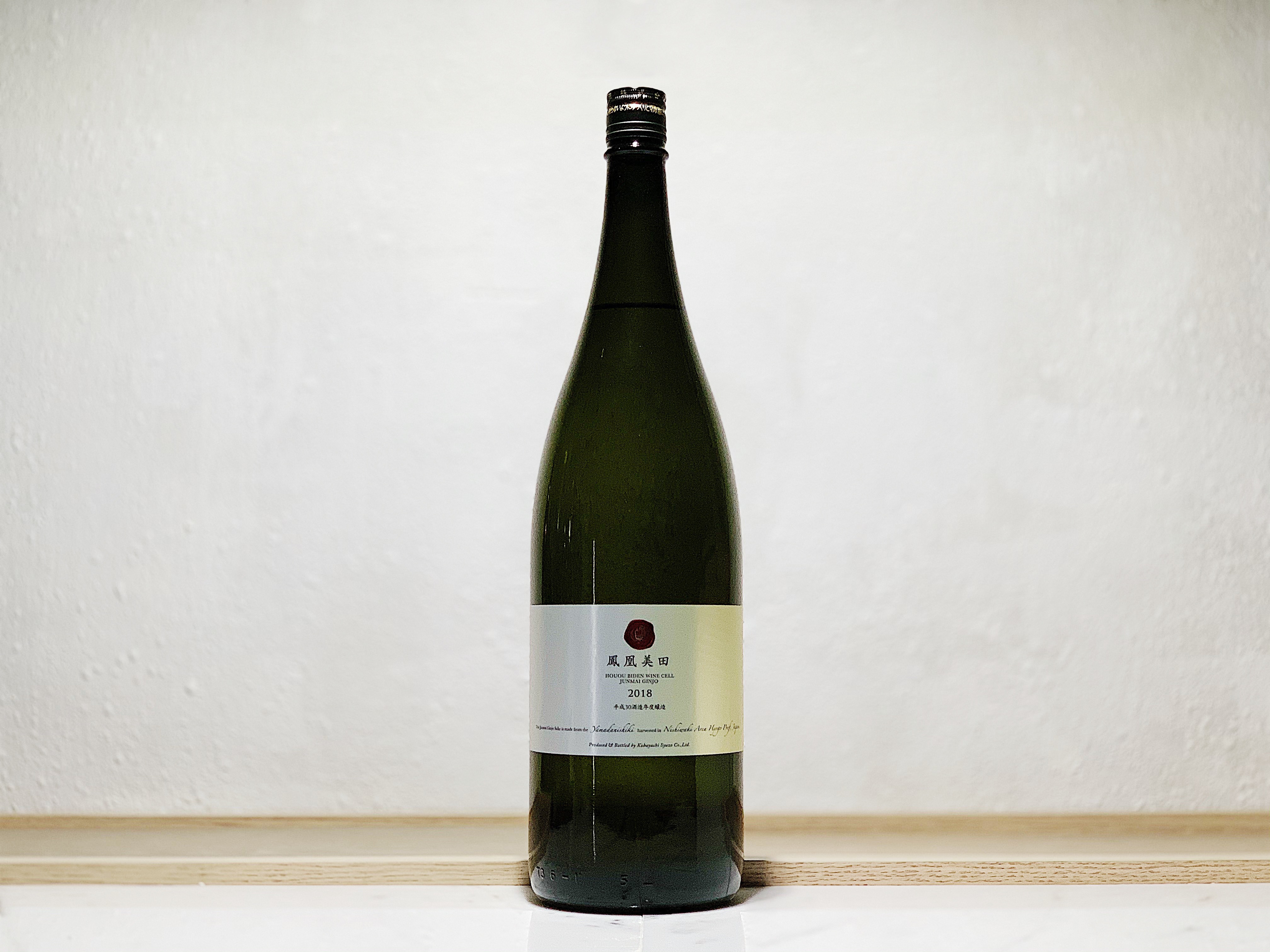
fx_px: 1908
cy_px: 476
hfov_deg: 36.8
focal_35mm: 52
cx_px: 635
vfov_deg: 28.0
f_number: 2.4
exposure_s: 1/100
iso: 80
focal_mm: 6
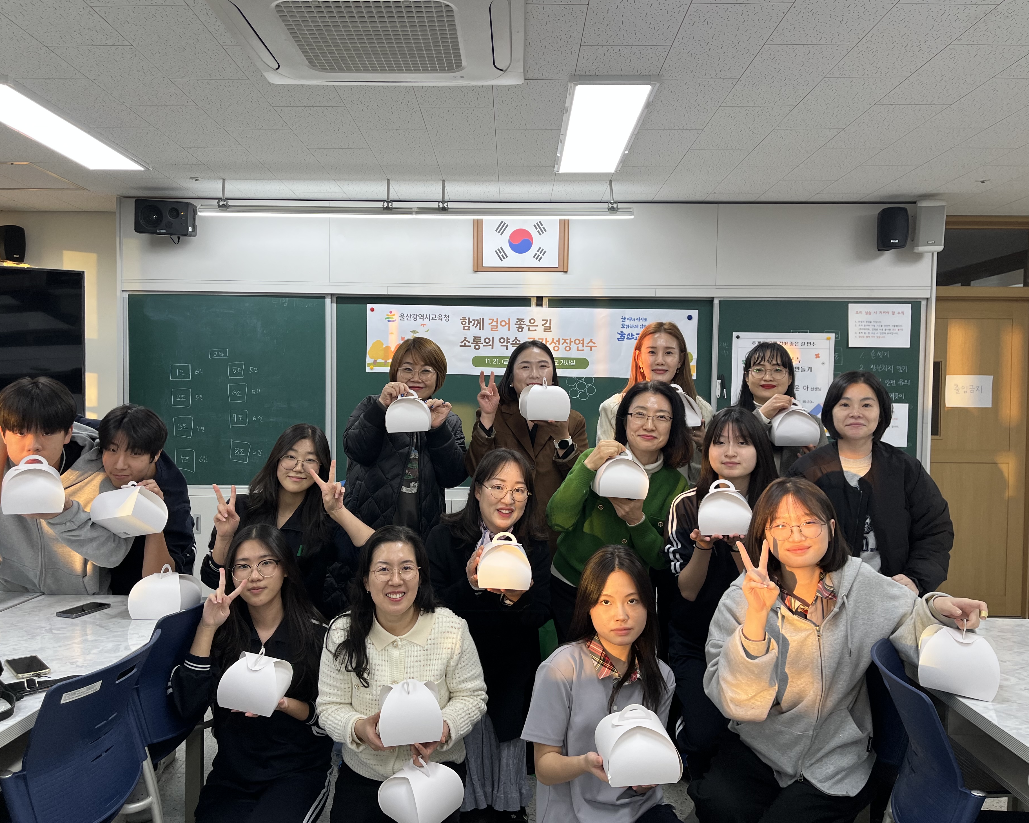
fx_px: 853
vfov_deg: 51.5
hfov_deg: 62.2
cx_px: 485
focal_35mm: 28
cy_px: 411
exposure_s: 1/120
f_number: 1.6
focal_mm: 5.1
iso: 80
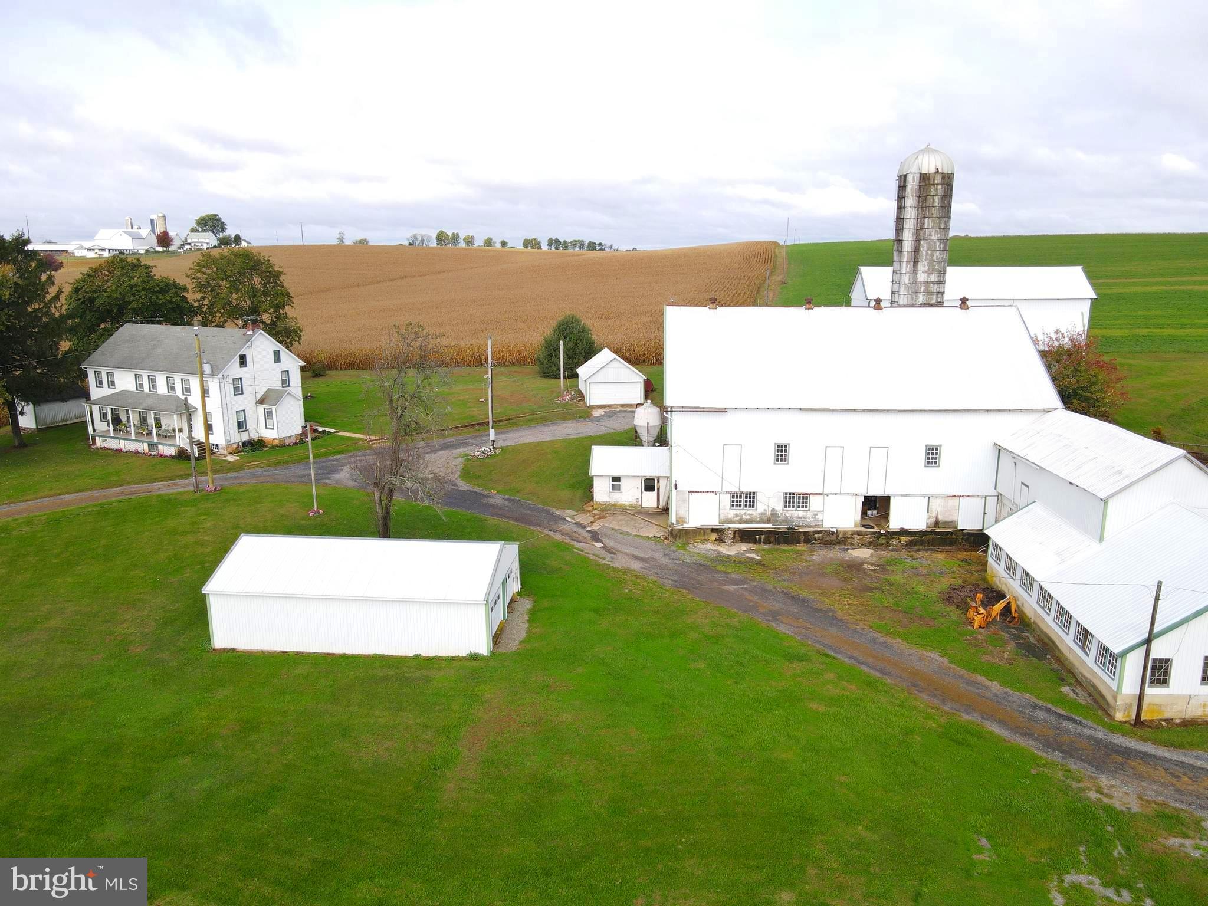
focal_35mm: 24
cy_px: 453
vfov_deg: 56.8
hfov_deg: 71.6
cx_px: 604
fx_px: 838
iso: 100
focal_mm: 4.5
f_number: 2.8
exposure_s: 1/250
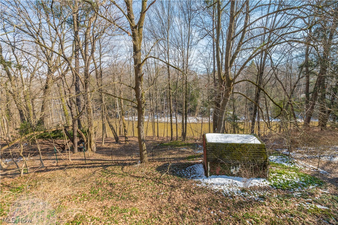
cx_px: 169
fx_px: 131
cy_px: 112
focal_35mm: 14
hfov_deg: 104.3
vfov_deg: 81.1
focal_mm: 14
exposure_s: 1/320
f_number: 9
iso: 200
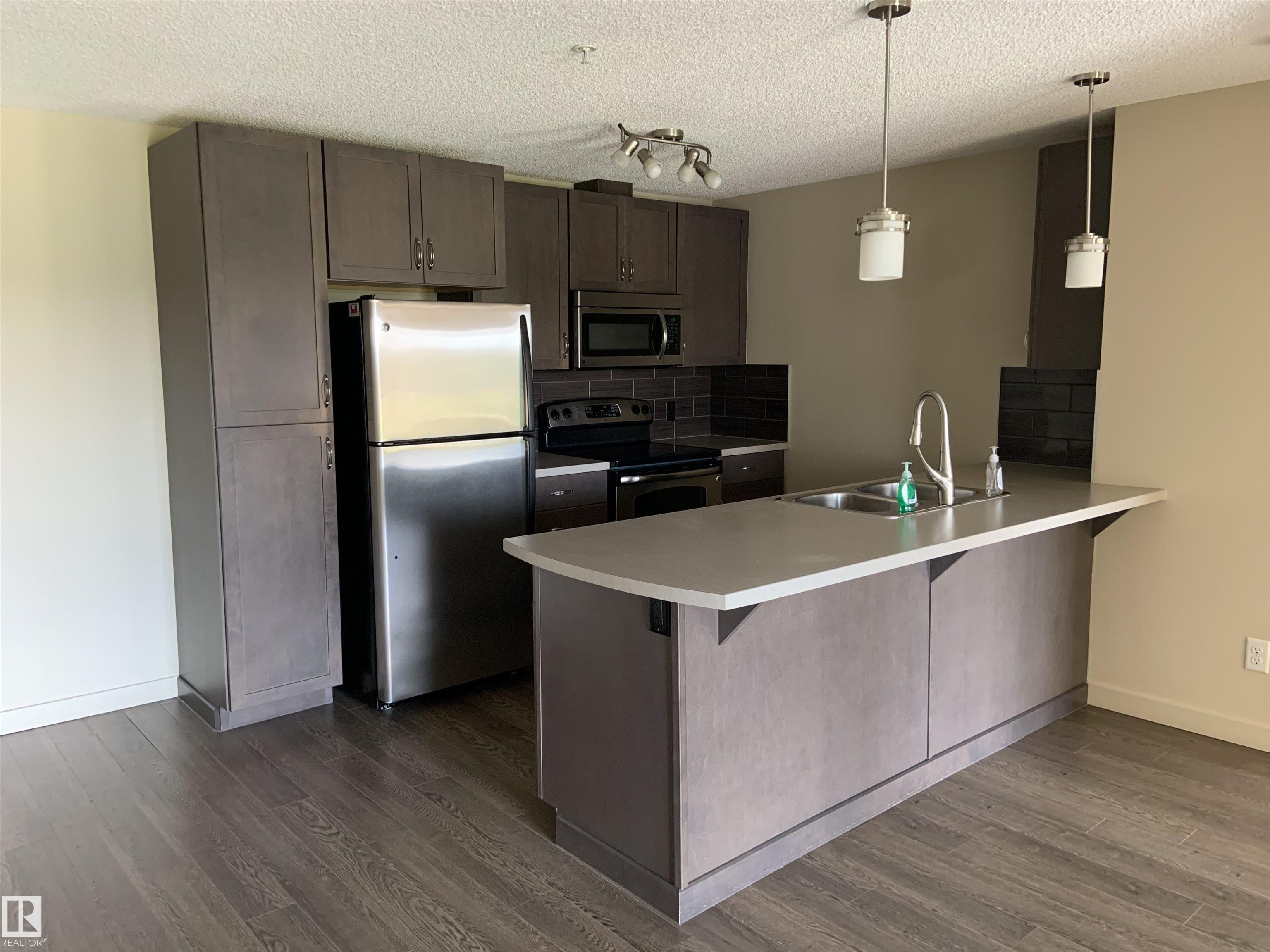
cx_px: 635
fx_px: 954
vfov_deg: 53.1
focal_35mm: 26
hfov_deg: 67.3
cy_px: 476
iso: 250
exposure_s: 1/60
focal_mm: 4.25
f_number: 1.8
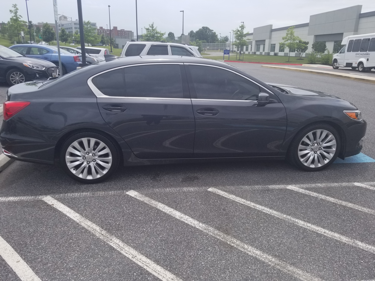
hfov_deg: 67.3
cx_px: 188
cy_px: 140
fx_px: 282
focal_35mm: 26
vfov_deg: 53.1
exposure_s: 1/2408
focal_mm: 4.3
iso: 50
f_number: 1.7
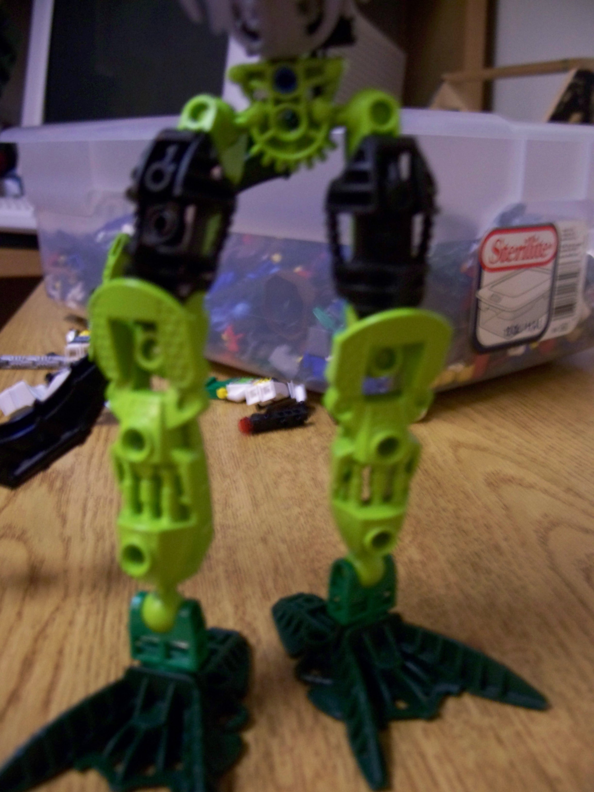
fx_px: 847
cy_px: 396
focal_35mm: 37
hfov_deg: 38.7
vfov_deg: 50.1
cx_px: 297
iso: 400
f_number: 2.8
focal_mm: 7.8
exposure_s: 1/15
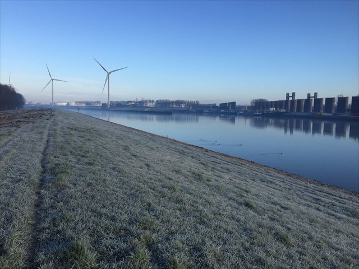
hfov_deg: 61.7
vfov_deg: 48.2
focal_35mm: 29
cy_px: 134
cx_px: 180
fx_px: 301
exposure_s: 1/1068
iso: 32
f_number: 2.2
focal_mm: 4.15
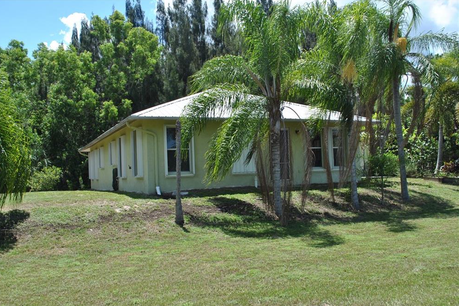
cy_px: 156
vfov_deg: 38.9
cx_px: 223
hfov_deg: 55.8
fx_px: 434
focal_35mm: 34
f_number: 8
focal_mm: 22
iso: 100
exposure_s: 1/250
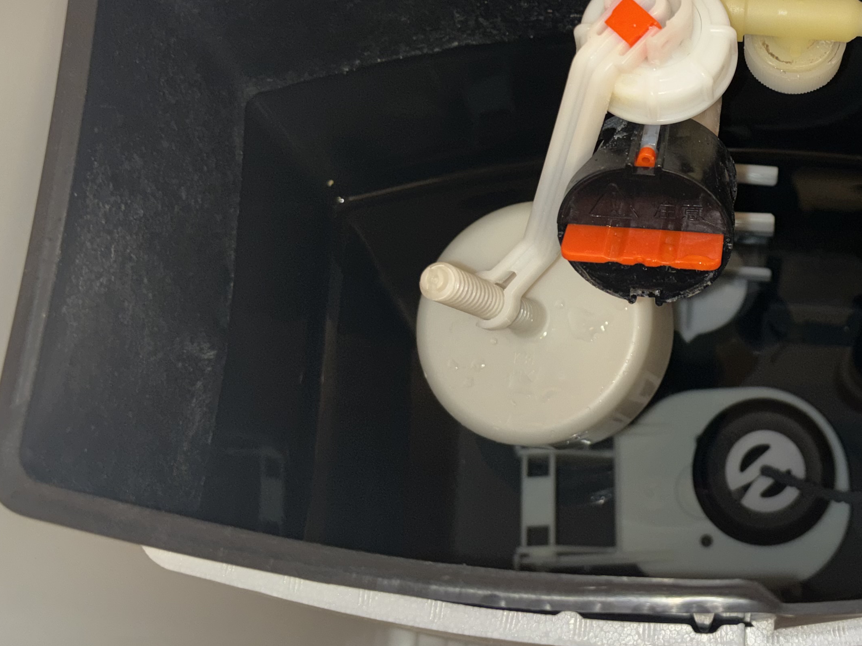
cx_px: 700
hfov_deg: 37.4
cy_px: 169
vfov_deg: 29.3
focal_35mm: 49
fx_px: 1220
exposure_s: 1/17
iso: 80
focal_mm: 5.96
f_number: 1.6
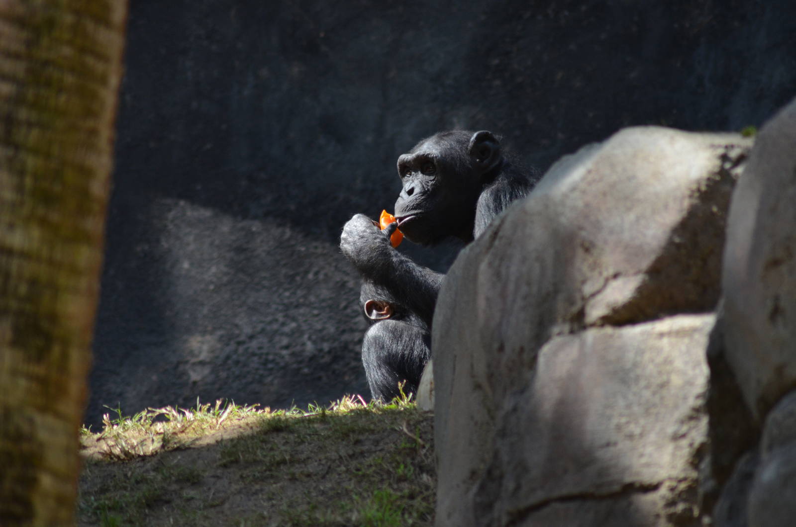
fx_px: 9930
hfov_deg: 4.6
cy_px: 264
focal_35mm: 450
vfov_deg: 3.0
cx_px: 398
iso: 800
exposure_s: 1/1000
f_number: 5.6
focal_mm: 300
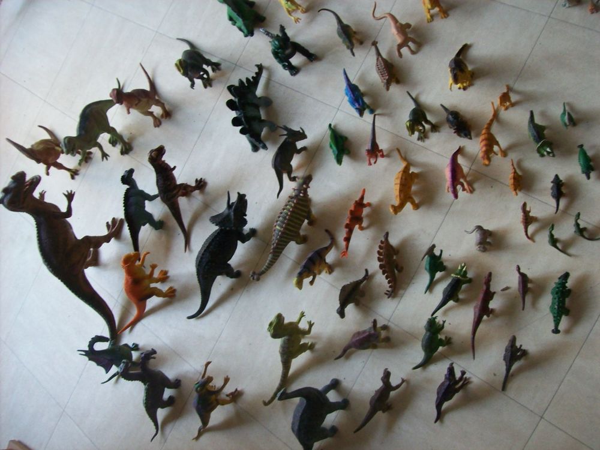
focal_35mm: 36
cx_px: 300
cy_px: 225
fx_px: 624
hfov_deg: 51.4
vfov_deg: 39.7
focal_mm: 6
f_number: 2.7
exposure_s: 1/44.4
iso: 160
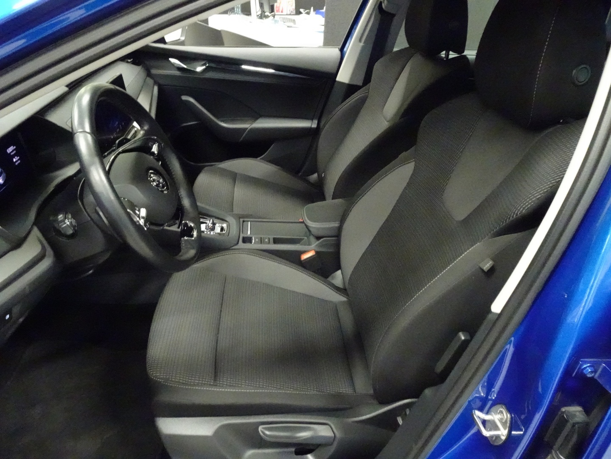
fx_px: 424
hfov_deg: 71.6
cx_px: 306
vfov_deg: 56.8
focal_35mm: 24
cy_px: 230
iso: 3200
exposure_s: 1/30
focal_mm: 4.25
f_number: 3.5
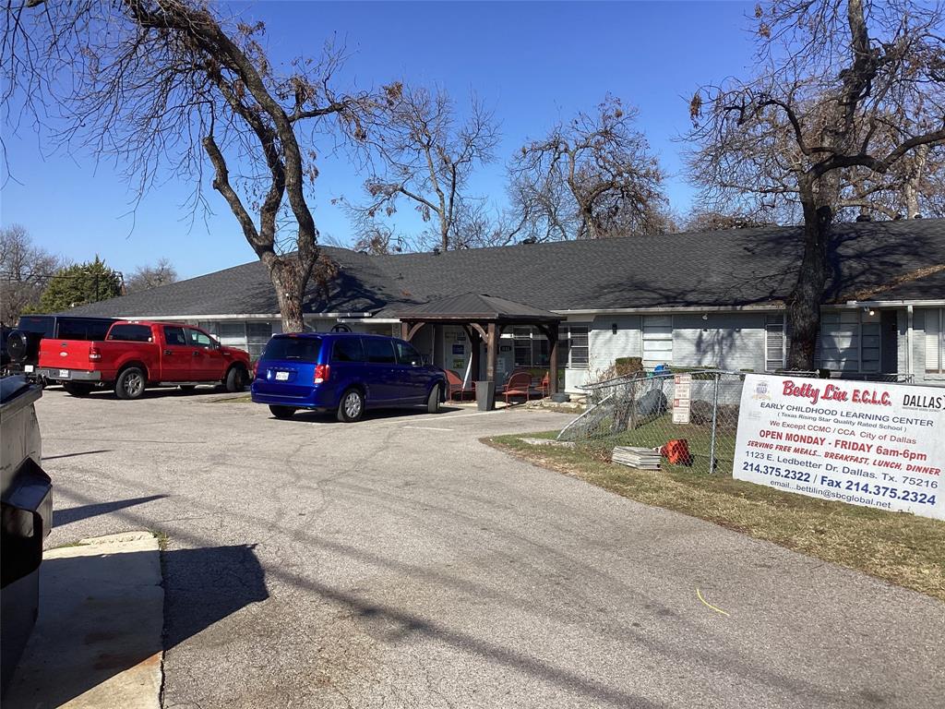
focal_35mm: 31
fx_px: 846
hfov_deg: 58.4
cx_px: 472
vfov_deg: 45.4
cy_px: 354
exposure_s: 1/1381
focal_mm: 3.3
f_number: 2.4
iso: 25
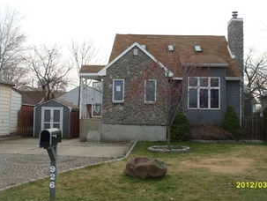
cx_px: 145
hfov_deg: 46.7
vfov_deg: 36.0
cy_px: 93
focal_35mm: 40
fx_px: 309
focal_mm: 7.8
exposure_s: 1/180
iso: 80
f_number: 4.4
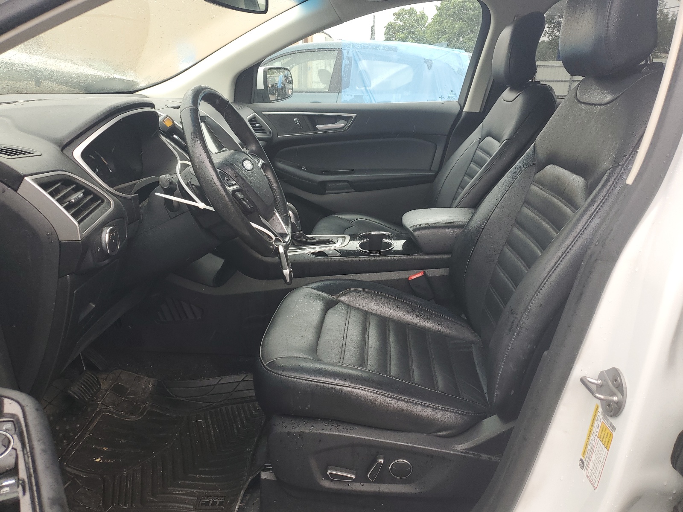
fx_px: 513
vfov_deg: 53.1
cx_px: 342
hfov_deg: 67.3
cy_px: 256
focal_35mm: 26
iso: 50
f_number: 1.5
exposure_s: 1/154
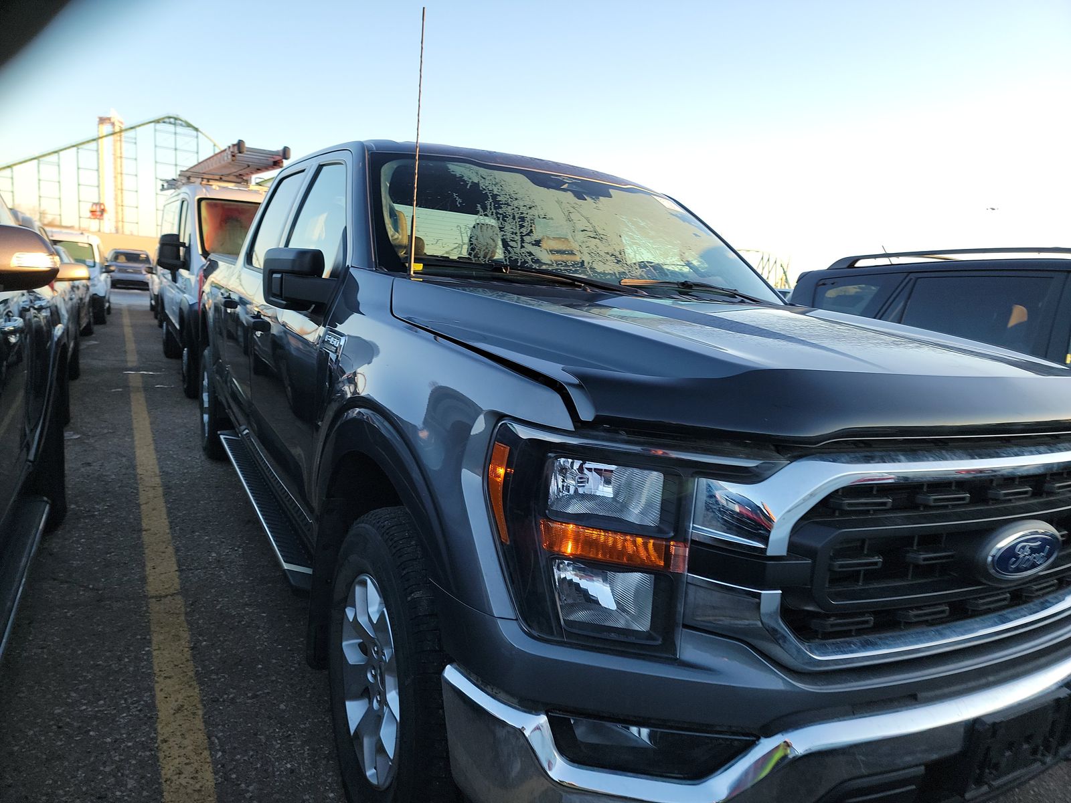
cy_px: 402
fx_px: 743
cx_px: 536
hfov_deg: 71.6
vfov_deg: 56.8
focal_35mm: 24
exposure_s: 1/119
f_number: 1.8
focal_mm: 6.7
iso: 65
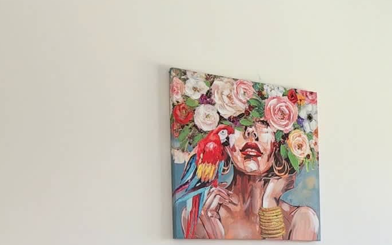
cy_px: 271
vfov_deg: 16.6
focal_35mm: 76
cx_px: 444
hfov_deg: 25.0
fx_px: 812
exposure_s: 1/555
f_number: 1.8
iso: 100
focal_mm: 6.8
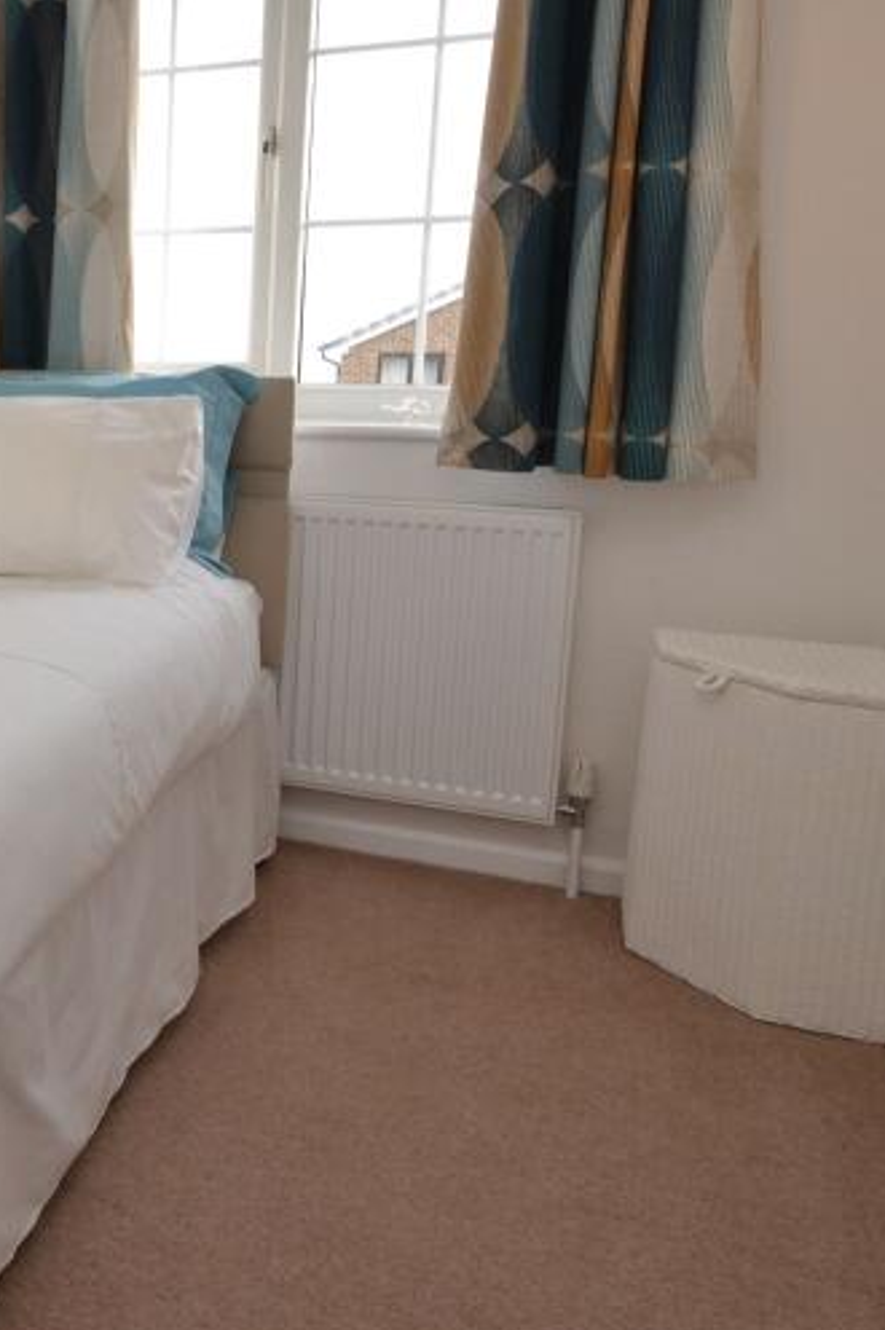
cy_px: 527
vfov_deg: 59.8
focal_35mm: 31
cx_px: -16
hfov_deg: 37.4
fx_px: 1145
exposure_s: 1/125
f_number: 5.6
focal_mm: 10
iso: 280
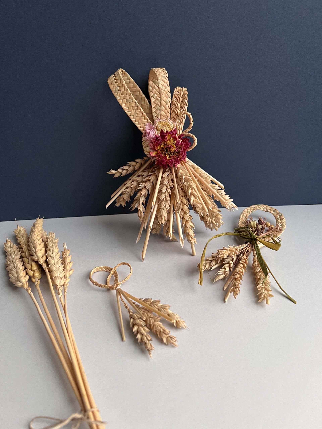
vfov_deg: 67.3
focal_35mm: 26
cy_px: 214
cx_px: 161
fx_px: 322
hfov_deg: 53.1
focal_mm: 5.7
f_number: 1.5
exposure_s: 1/60
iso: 200
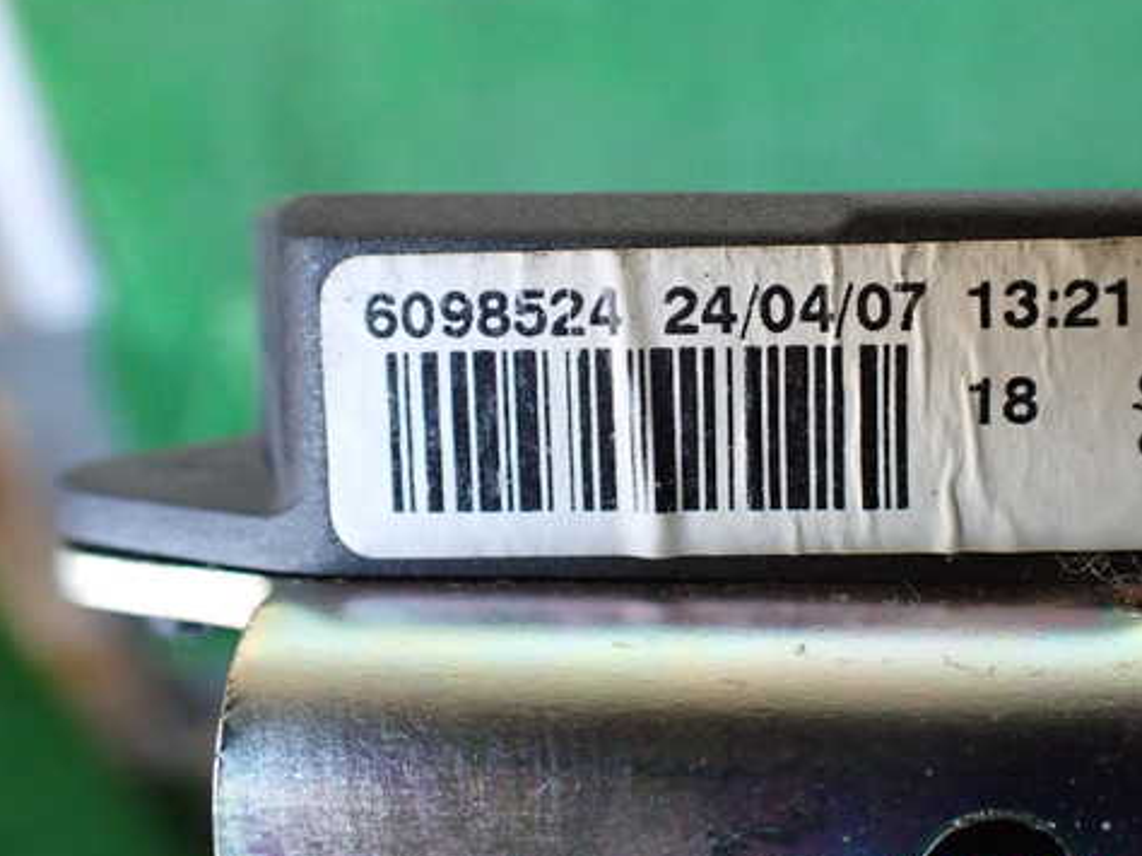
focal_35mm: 38
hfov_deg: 48.5
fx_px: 1253
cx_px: 718
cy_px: 374
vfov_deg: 37.6
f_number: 2.3
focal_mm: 5.4
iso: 800
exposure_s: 1/125
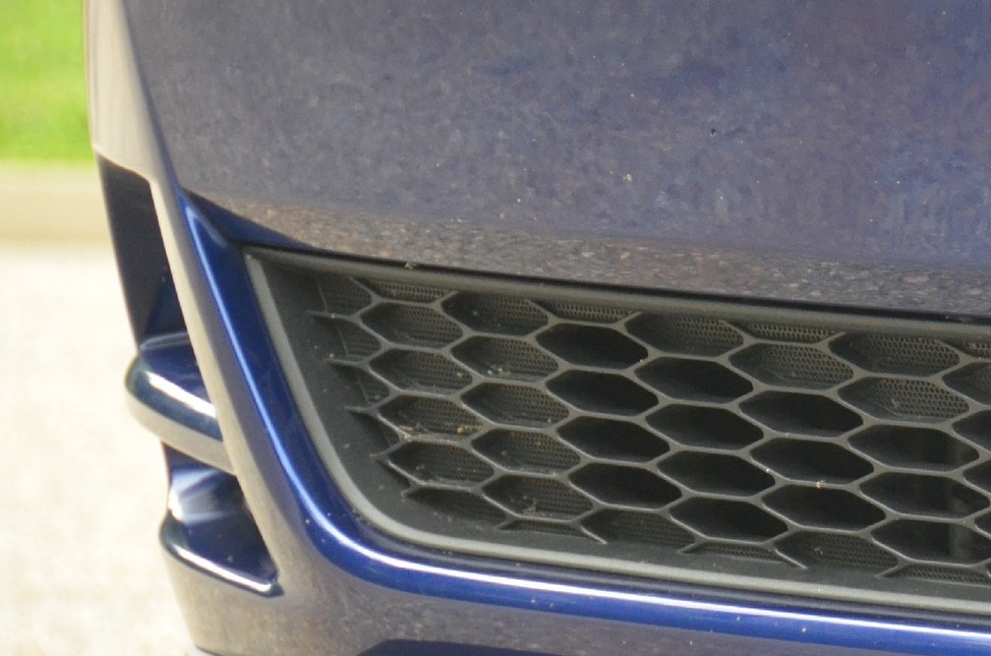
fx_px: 12691
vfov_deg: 3.0
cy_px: 64
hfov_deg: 4.5
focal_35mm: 462
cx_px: 1191
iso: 1600
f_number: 5.3
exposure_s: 1/400
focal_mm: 120
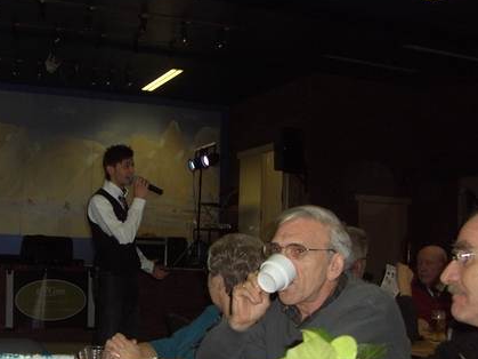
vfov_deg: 27.5
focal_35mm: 53
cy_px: 206
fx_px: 732
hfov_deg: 35.7
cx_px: 152
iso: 100
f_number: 2.8
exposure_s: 1/55
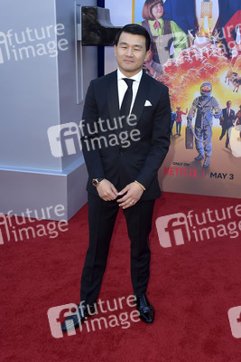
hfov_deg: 41.1
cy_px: 181
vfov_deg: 58.7
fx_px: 321
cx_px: 120
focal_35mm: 32
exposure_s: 1/250
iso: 320
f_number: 6.3
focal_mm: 32
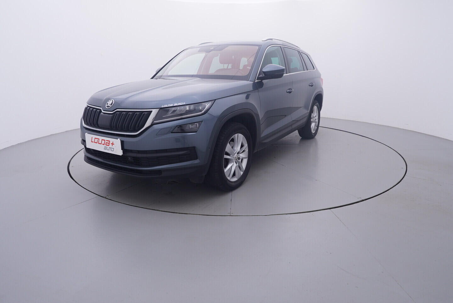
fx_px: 283
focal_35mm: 22
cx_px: 226
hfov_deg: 77.3
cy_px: 152
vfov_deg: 56.2
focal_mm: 15
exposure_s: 1/80
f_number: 5
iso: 200
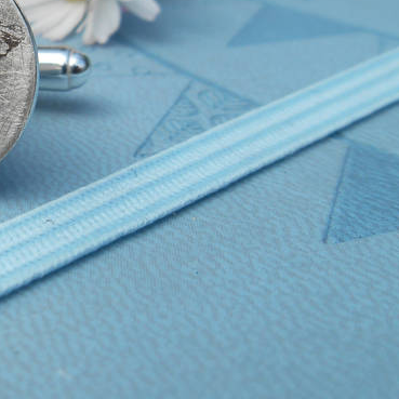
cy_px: 115
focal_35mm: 56
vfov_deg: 30.2
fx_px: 730
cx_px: -68
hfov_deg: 27.3
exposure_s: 1/640
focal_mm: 4.7
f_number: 3.4
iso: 80
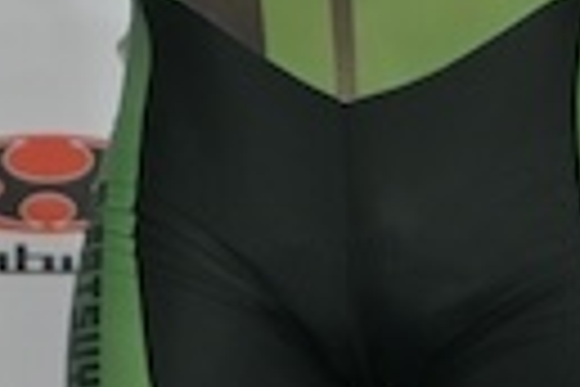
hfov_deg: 2.8
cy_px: -614
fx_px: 11986
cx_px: -337
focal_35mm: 744
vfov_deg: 1.8
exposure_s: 1/200
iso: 800
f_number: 6.7
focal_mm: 120
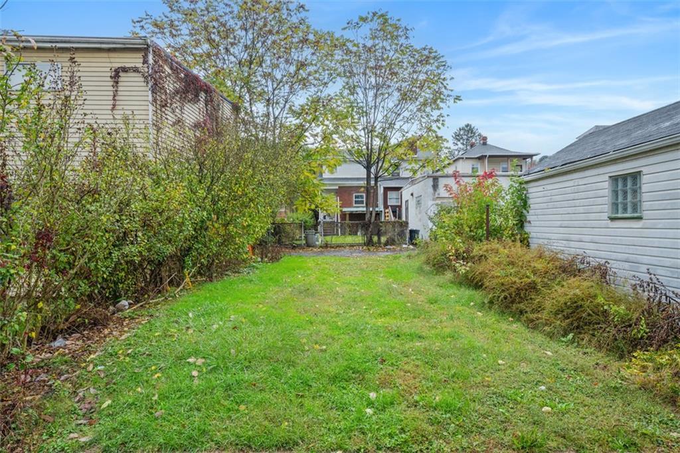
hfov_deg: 82.6
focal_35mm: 20
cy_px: 226
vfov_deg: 60.7
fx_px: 387
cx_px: 340
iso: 400
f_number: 8
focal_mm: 20.5
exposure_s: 1/13
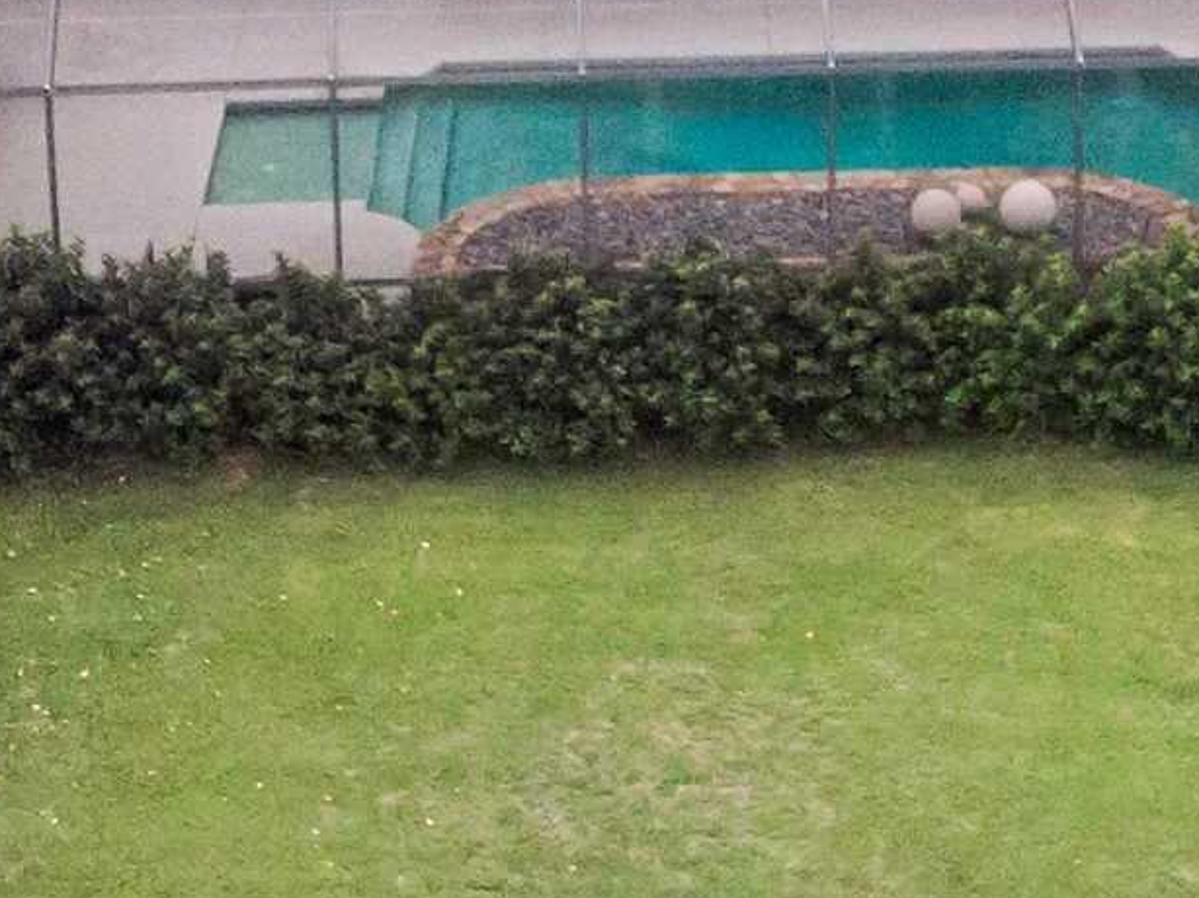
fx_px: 4155
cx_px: 758
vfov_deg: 11.8
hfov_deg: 16.4
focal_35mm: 120
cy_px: -437
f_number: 2.8
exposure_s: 1/100
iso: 200
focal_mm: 4.5
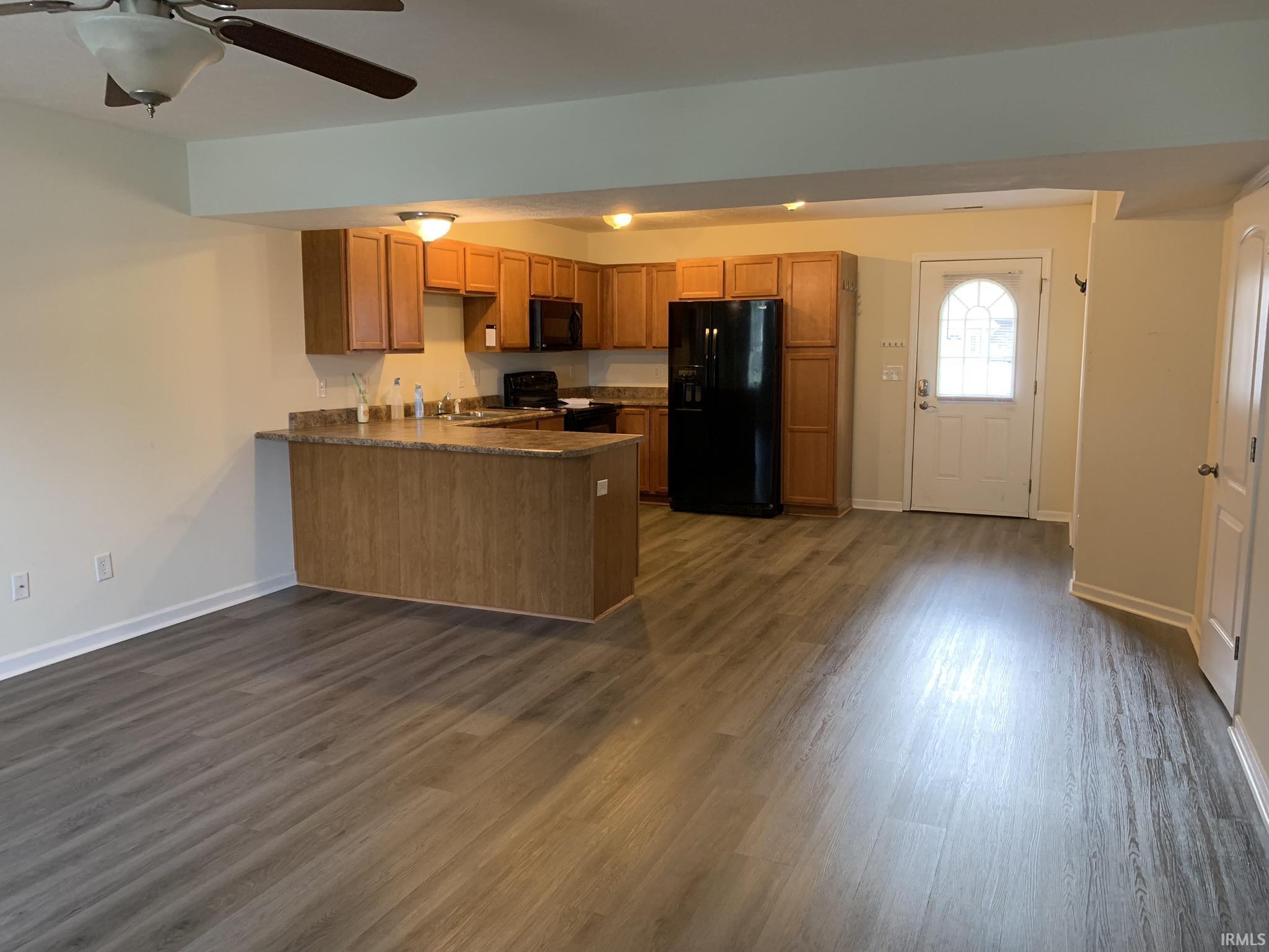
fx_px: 953
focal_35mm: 26
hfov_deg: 67.3
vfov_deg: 53.1
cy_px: 476
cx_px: 634
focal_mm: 4.25
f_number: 1.8
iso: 250
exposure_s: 1/60
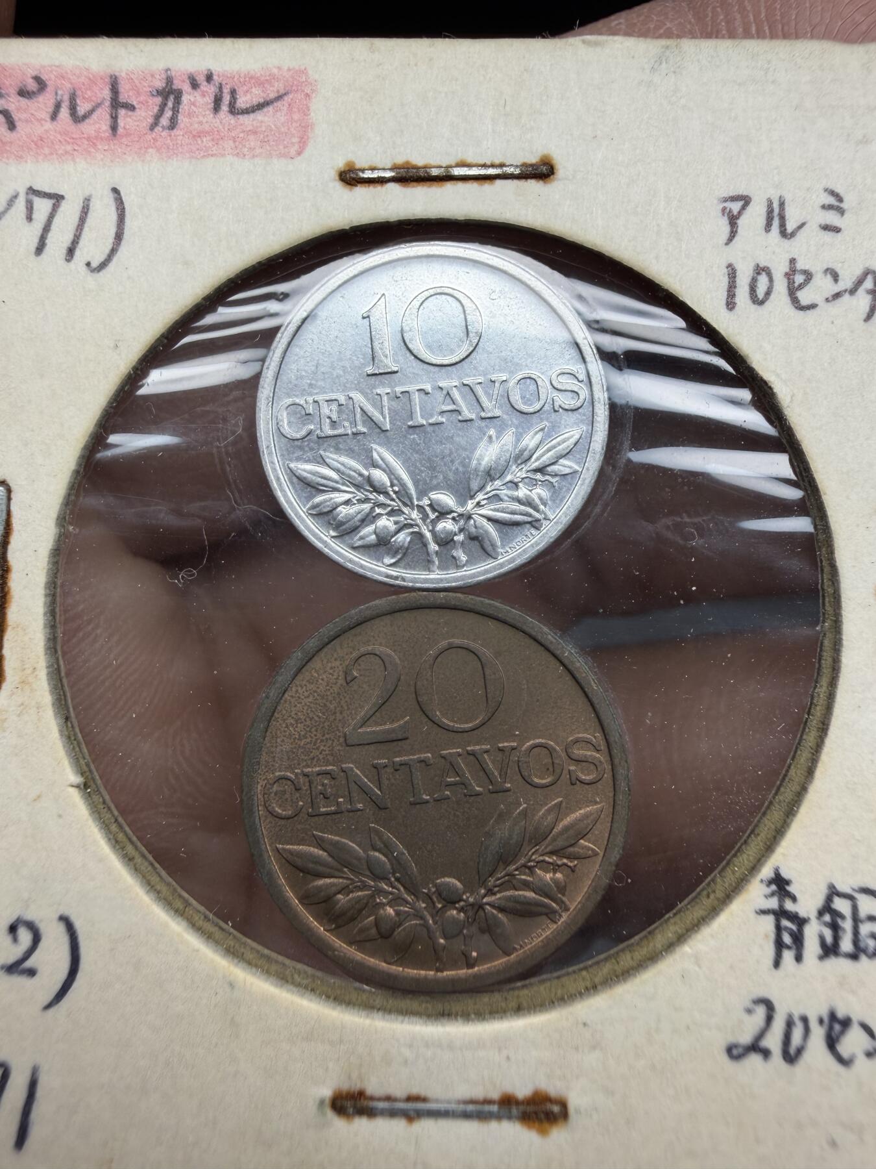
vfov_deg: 67.3
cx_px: 438
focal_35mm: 26
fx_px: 877
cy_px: 584
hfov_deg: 53.1
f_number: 2.2
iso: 50
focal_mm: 2.22
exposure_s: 1/502
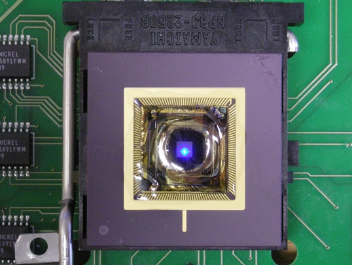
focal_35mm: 117
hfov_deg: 16.8
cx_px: 175
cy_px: 124
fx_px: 1190
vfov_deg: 12.7
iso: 400
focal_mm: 17.1
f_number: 4.7
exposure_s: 1/15
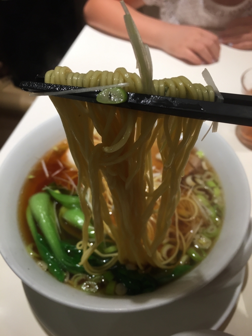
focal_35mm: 29
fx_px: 281
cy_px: 168
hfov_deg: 48.2
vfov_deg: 61.7
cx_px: 126
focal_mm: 4.15
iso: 32
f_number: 2.2
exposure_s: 1/33
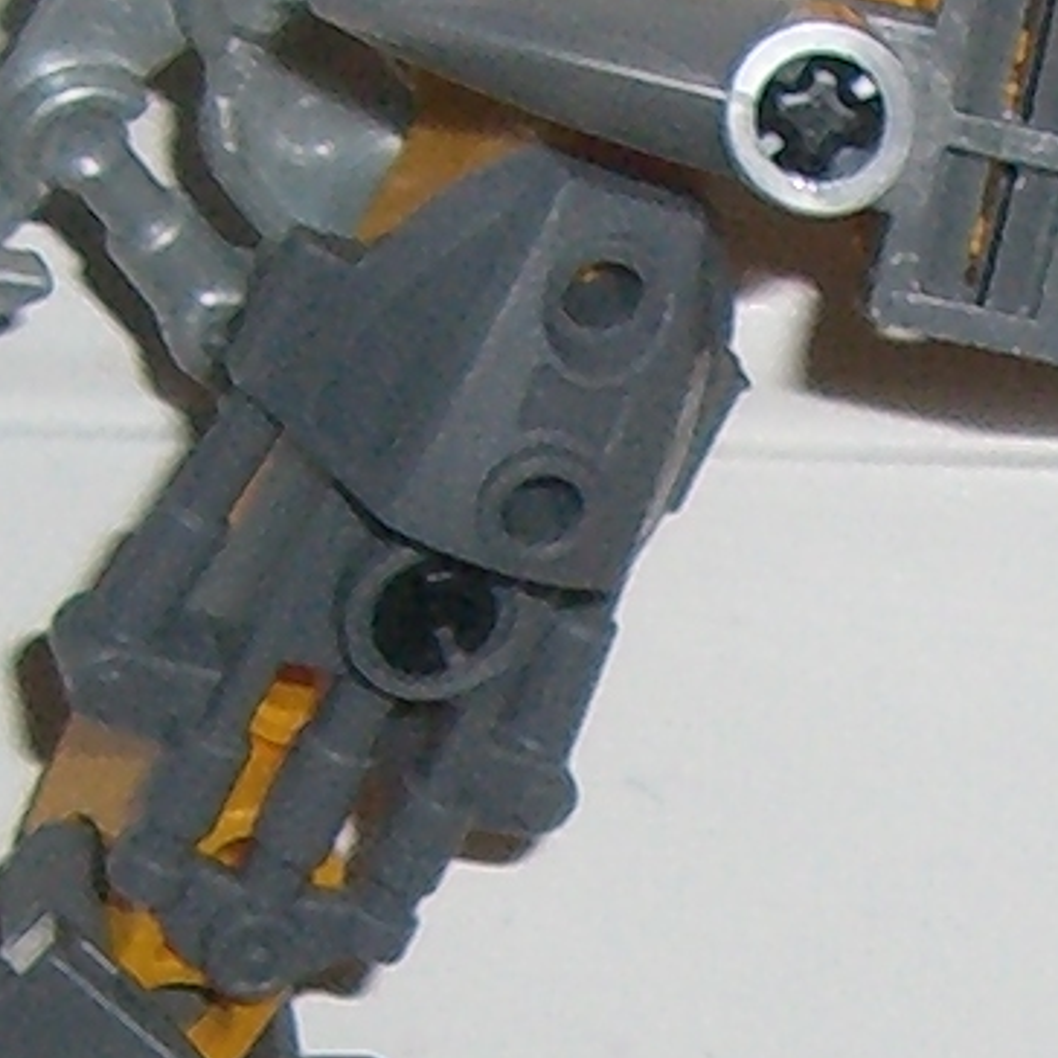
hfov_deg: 6.7
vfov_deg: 6.6
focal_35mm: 260
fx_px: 8991
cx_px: 1485
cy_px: 1561
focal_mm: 6.2
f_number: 2.7
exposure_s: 1/60
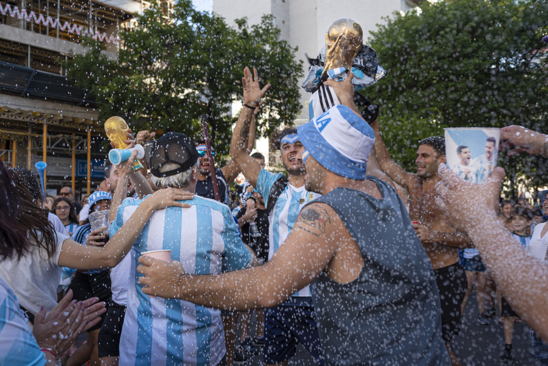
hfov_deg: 54.4
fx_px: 533
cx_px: 274
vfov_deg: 37.9
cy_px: 183
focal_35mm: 35
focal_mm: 35
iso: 400
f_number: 5.6
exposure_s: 1/500
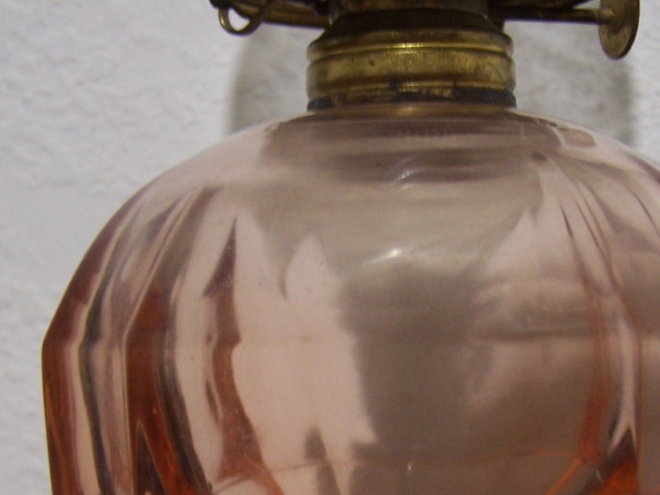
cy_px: 414
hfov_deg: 27.7
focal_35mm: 70
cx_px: 413
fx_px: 1334
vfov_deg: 20.7
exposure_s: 1/8
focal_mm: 6.3
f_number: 2.8
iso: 140
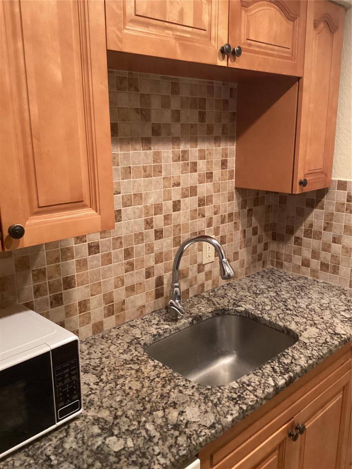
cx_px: 176
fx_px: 420
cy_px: 234
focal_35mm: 31
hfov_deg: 45.4
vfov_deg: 58.4
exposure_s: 1/40
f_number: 2.4
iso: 320
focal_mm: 3.3
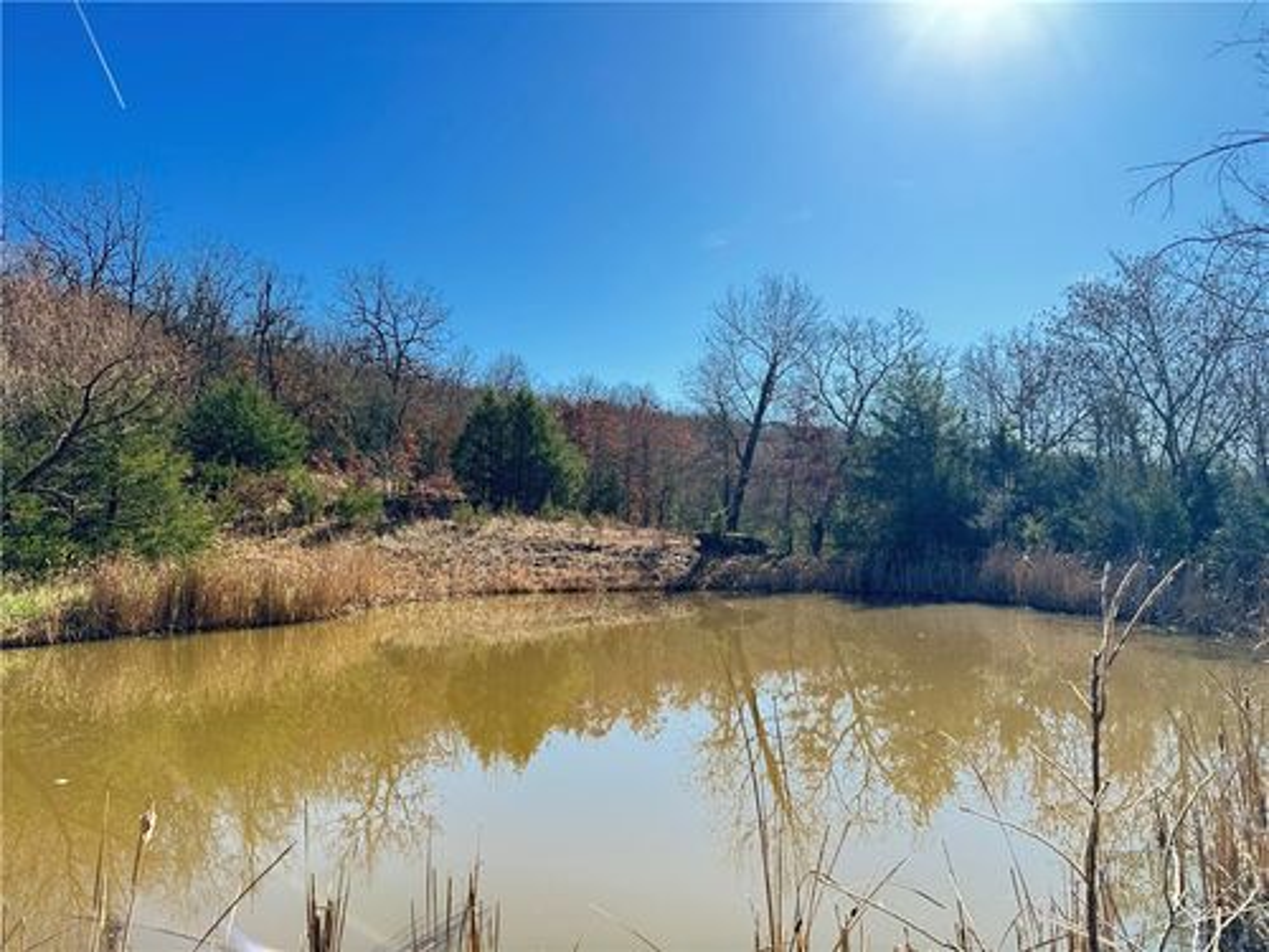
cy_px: 476
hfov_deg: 71.6
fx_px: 880
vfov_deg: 56.8
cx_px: 634
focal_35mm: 24
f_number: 1.78
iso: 80
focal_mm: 6.76
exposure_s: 1/938
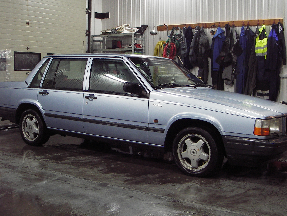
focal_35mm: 44
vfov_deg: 32.9
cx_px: 151
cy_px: 112
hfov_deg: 42.9
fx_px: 365
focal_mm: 6.3
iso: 100
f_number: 3.3
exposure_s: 1/6
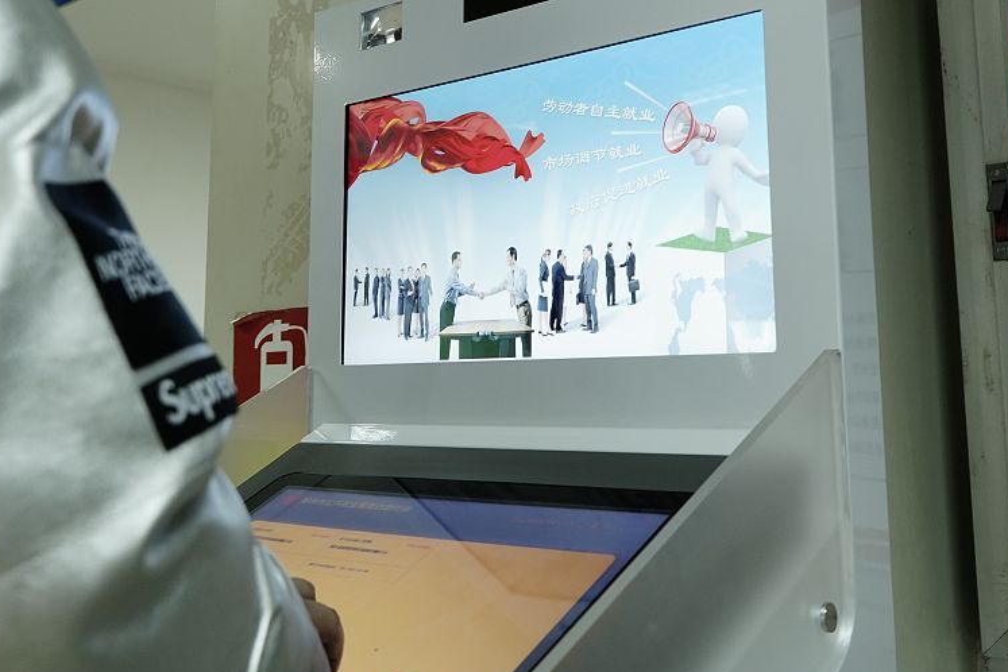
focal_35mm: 45
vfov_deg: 29.5
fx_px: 1260
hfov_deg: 43.4
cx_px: 409
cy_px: 193
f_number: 5.6
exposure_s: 1/30
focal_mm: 28
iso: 1250
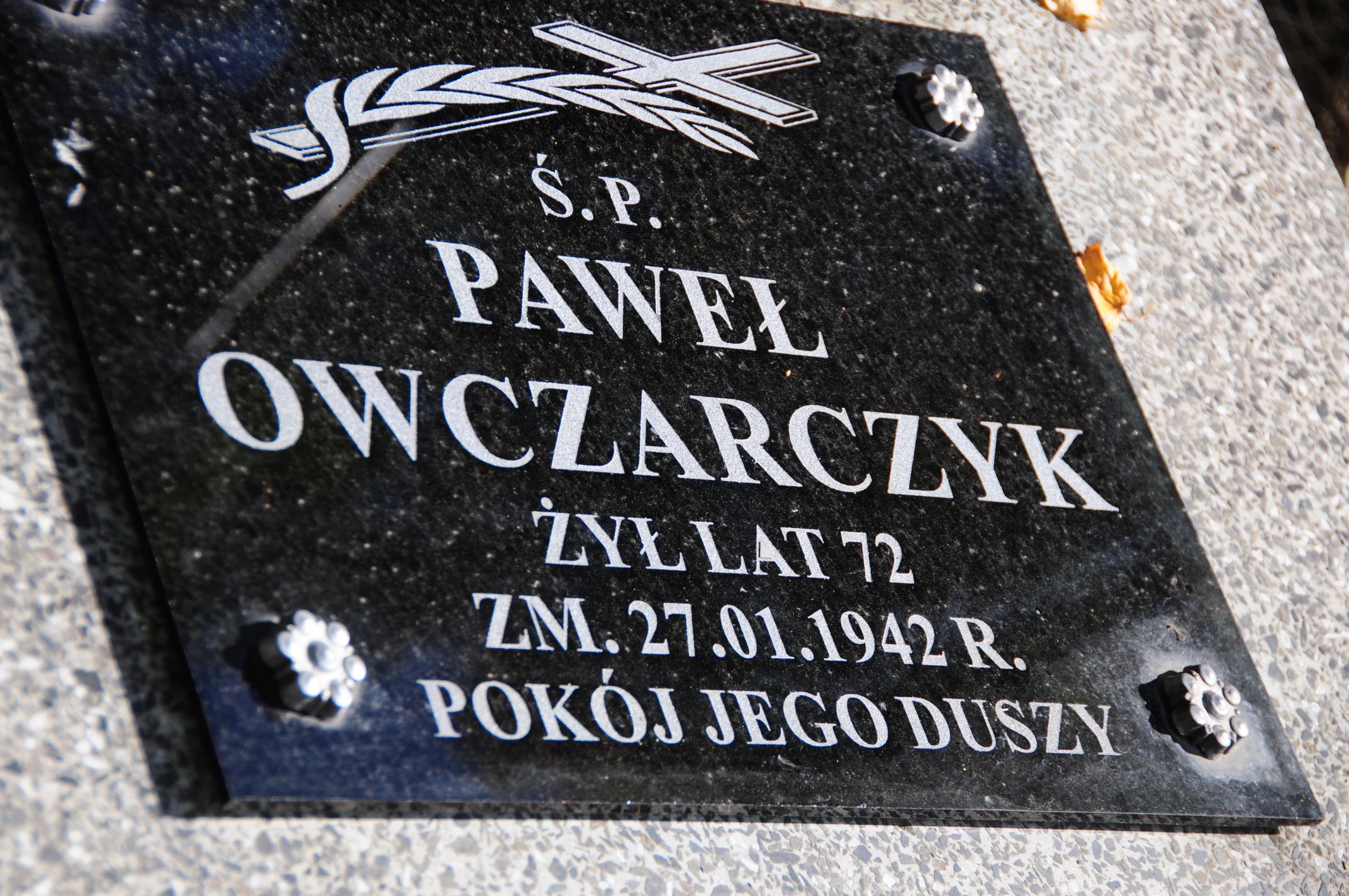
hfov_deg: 16.7
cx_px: 674
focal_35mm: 123
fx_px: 4603
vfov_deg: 11.1
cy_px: 448
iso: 250
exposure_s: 1/800
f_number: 5
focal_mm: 82
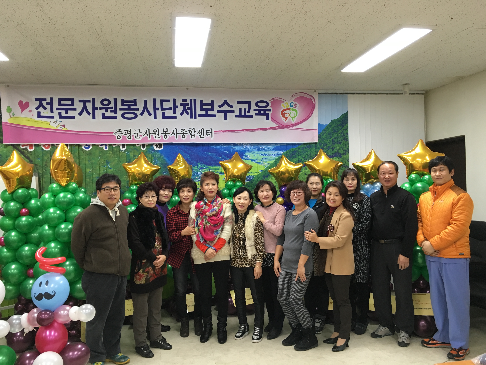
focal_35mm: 29
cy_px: 182
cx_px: 243
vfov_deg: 48.2
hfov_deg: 61.7
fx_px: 407
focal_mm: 4.15
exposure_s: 1/30
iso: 80
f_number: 2.2
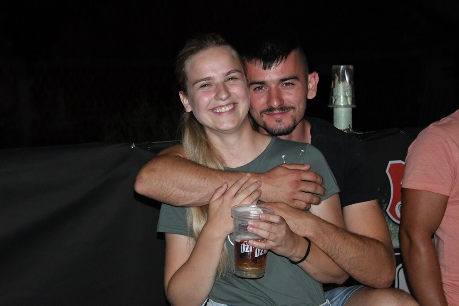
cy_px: 153
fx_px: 1046
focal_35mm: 82
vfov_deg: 16.7
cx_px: 230
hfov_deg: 24.8
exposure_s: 1/60
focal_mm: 55
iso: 6400
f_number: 8
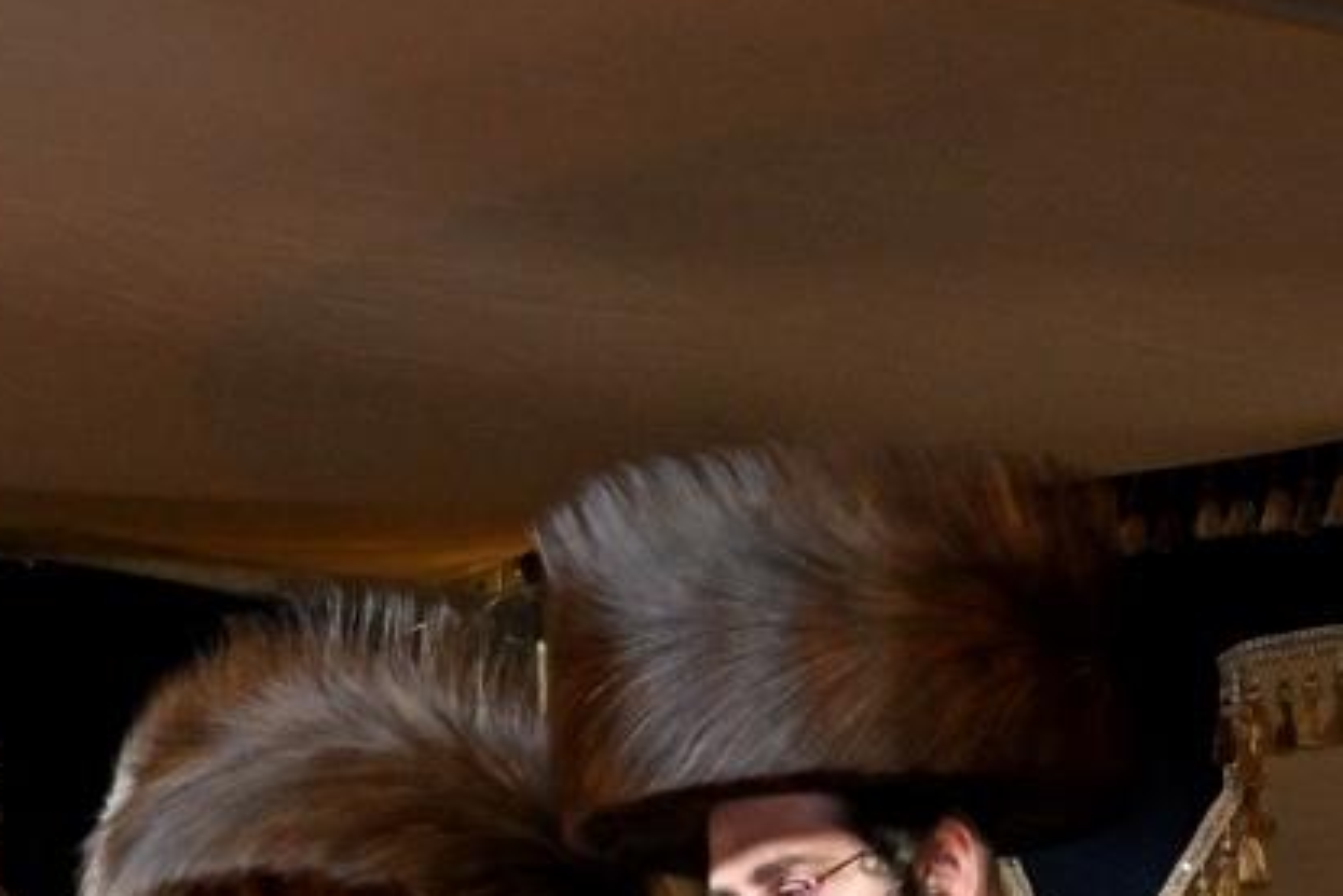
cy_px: 1035
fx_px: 8098
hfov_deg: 9.5
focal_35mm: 217
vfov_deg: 6.3
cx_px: 883
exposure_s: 1/160
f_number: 4
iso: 800
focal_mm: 59
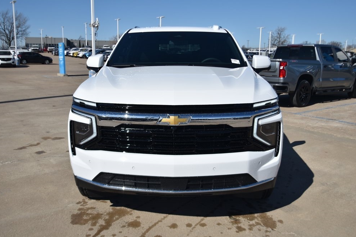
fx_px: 321
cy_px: 120
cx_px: 173
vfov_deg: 40.5
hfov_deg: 57.9
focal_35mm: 33
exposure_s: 1/1600
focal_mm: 21
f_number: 4.5
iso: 100
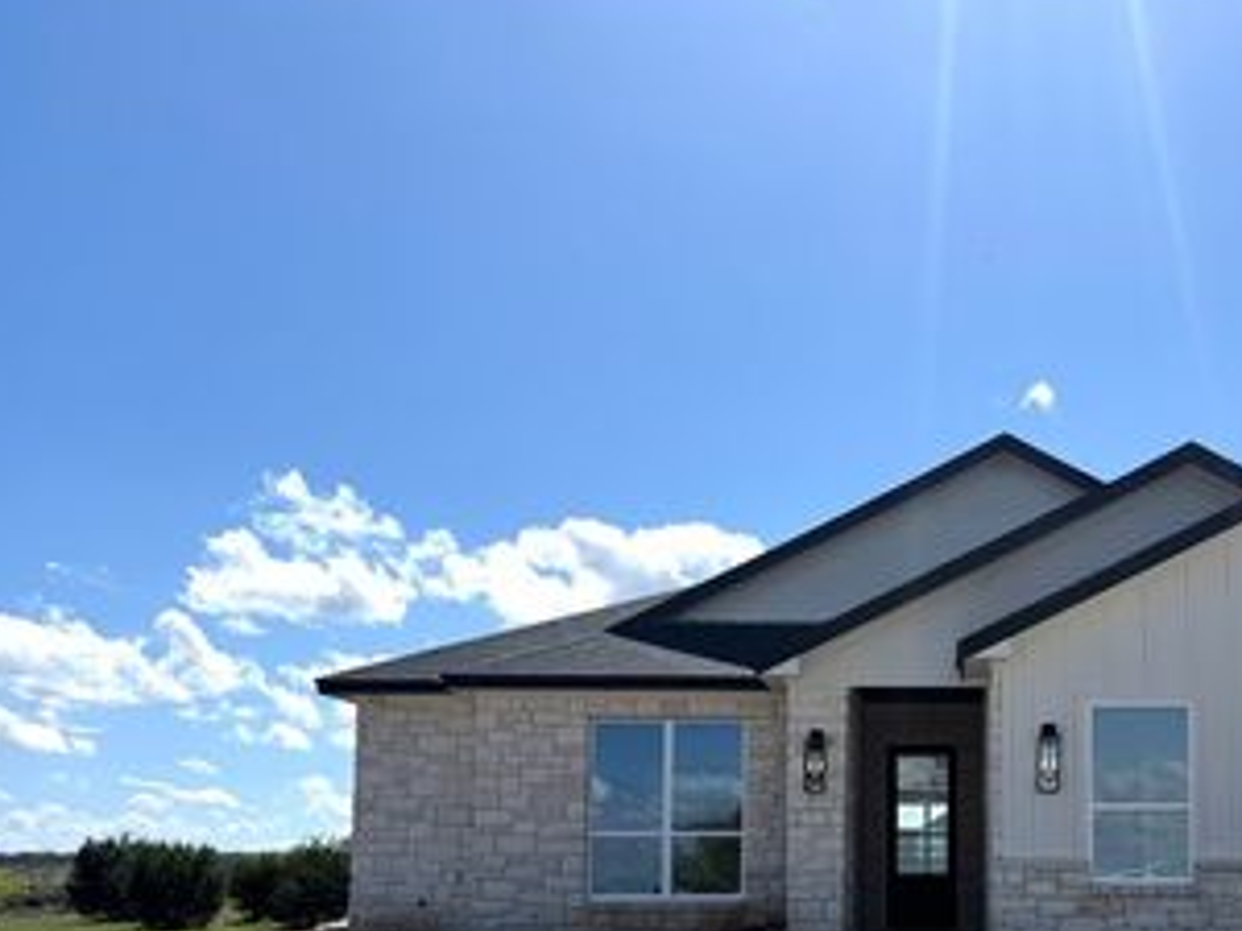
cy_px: 743
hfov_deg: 45.1
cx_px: 944
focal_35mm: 40
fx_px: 1435
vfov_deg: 34.9
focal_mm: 6.76
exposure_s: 1/11905
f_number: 1.78
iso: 80
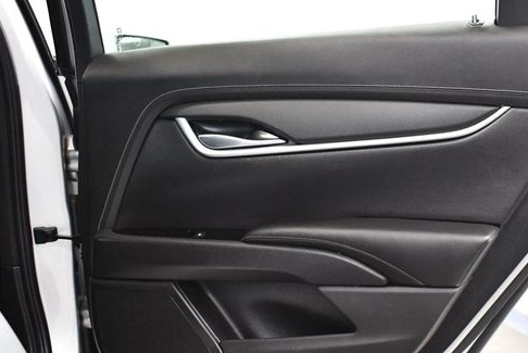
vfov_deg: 23.4
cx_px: 344
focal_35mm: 58
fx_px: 851
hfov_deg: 34.2
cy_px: 220
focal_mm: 22
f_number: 3.8
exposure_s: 1/80
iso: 3200
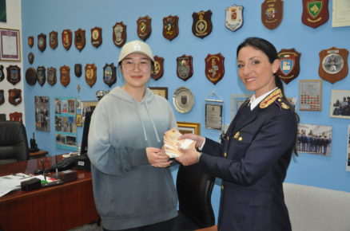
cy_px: 116
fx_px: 364
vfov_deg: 35.3
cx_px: 175
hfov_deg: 51.4
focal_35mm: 38
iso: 800
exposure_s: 1/60
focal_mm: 25
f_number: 4
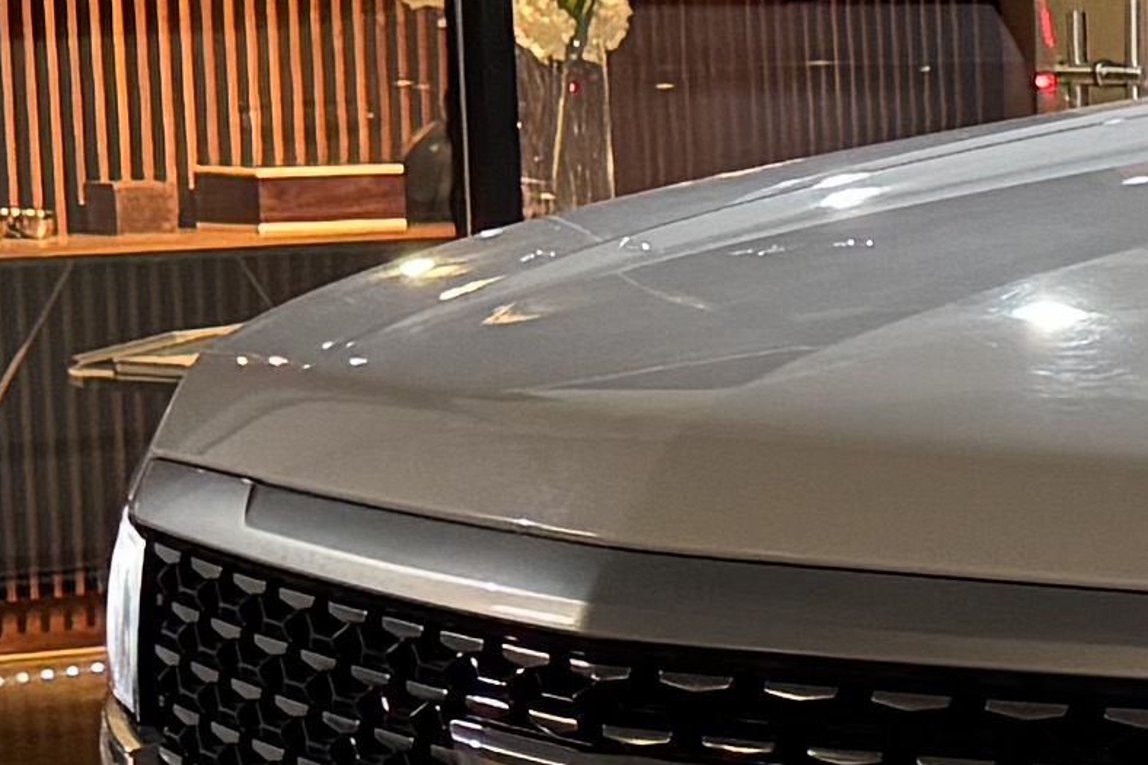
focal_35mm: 181
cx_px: 2076
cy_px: 651
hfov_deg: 10.7
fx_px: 5770
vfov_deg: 7.6
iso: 400
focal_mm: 6.76
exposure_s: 1/60
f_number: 1.78
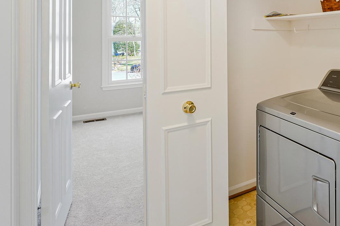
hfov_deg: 57.7
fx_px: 276
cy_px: 36
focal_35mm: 29
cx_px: 280
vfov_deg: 42.1
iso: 400
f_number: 8
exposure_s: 1/25
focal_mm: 15.1
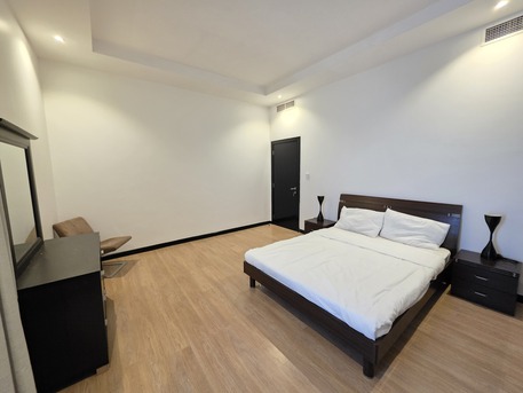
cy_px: 196
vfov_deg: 89.9
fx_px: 196
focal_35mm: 13
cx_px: 262
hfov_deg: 106.2
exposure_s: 1/50
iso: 800
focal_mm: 2.2
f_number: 1.9
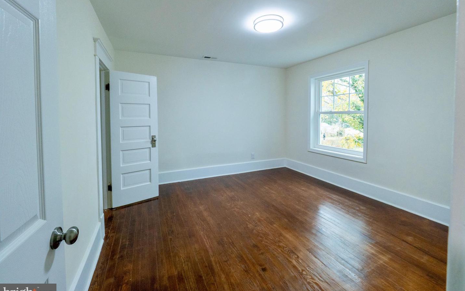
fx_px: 190
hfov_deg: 101.5
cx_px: 234
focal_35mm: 15
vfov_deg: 74.4
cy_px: 126
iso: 400
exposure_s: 1/40
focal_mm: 7
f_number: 5
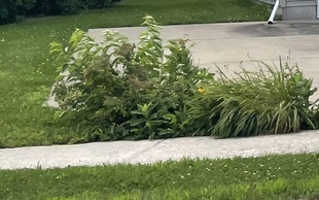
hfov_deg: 13.7
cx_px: 655
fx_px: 1113
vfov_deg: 10.0
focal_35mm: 128
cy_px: -85
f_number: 1.6
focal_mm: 4.2
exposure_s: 1/5556
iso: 32
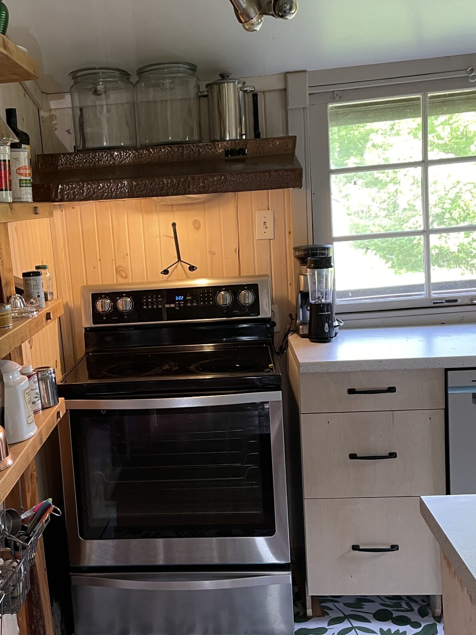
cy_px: 341
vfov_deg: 44.8
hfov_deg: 34.0
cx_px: 150
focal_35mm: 42
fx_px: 770
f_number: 1.6
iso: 125
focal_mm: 4.2
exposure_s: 1/60
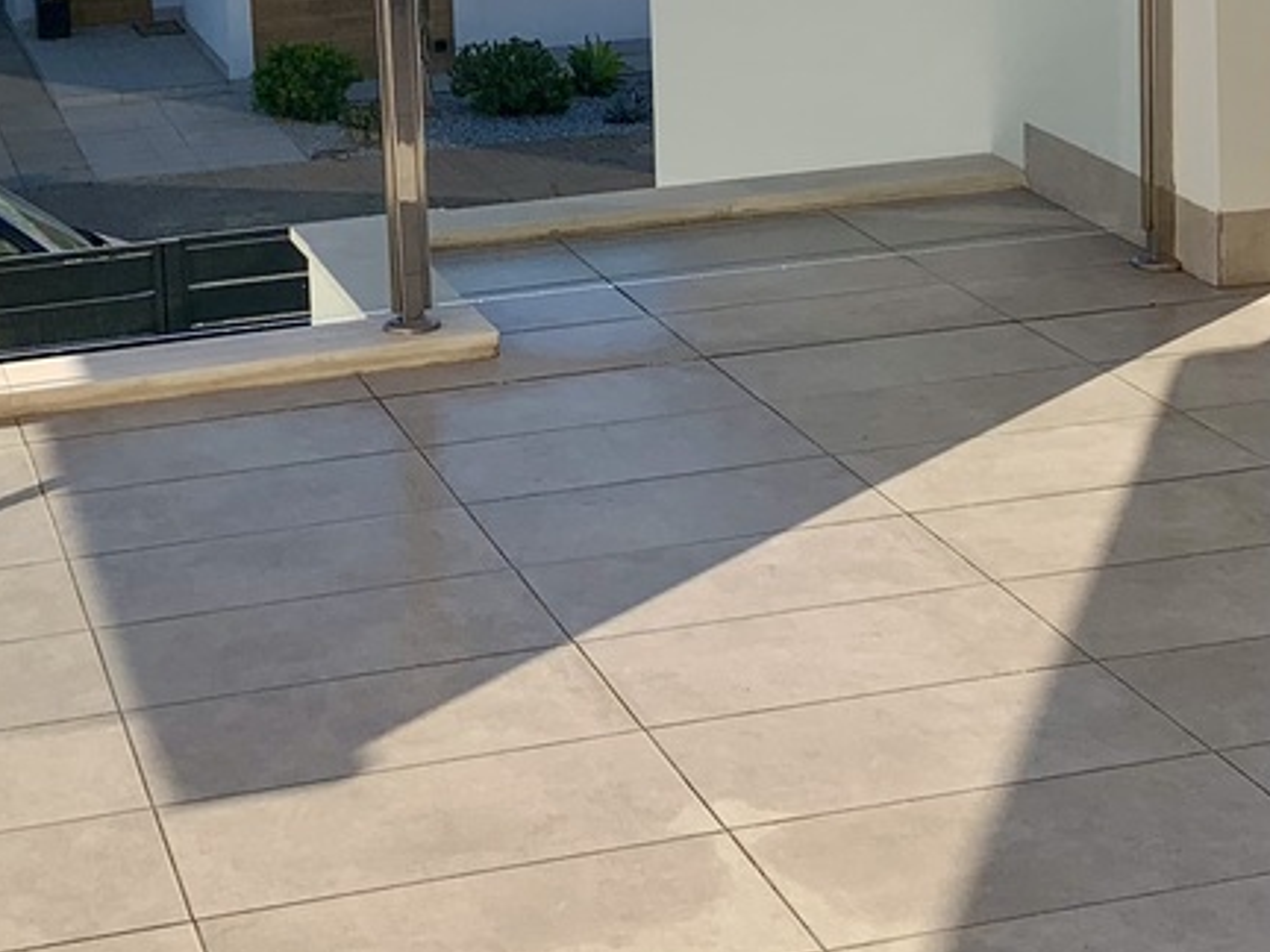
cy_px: 32
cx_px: 547
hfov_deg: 25.3
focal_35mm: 77
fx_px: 2825
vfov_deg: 18.7
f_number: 1.8
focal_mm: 4.25
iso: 25
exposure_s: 1/3401
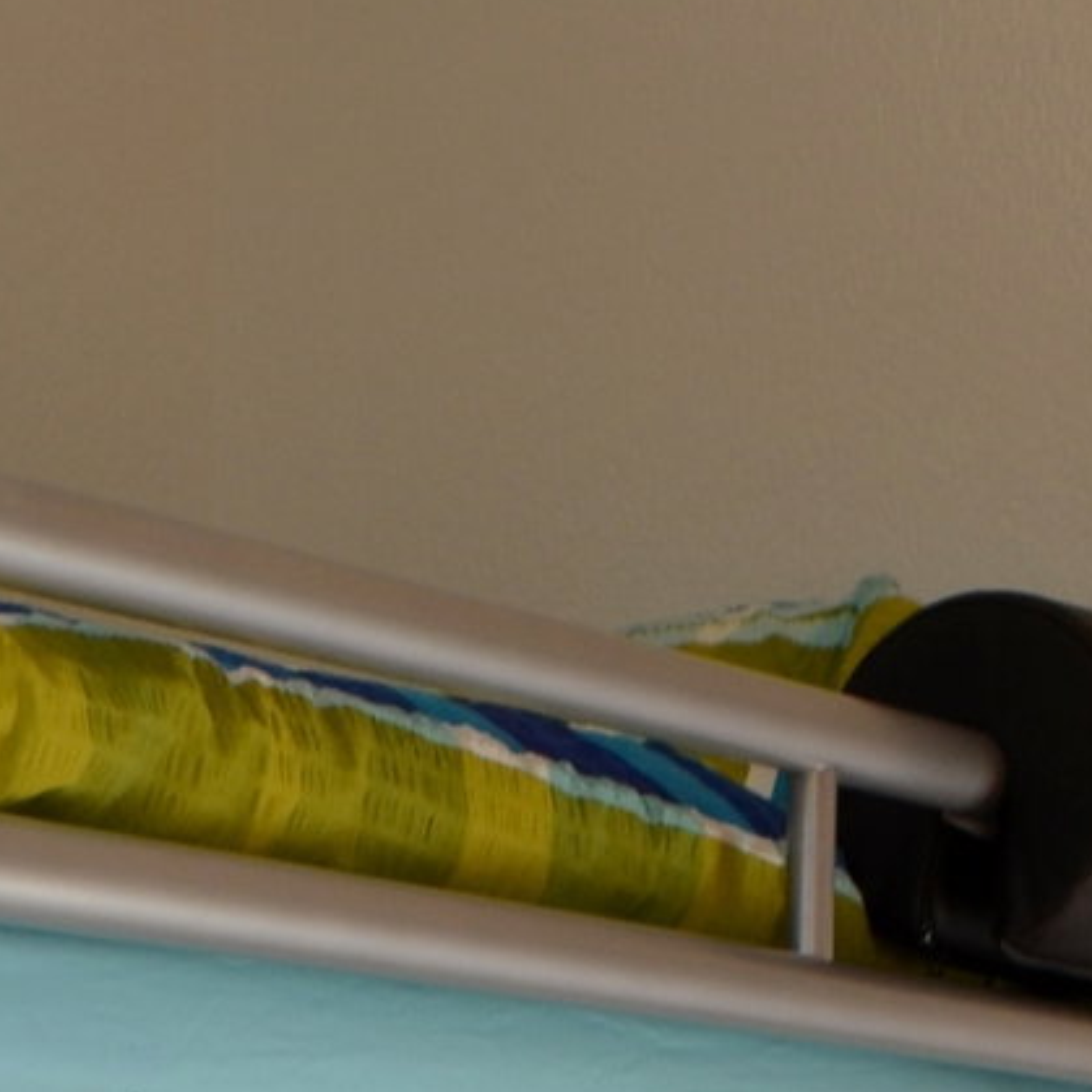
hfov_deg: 12.9
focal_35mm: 132
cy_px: 2168
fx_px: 4711
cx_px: -188
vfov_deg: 11.8
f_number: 5.6
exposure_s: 1/125
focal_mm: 18
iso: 250
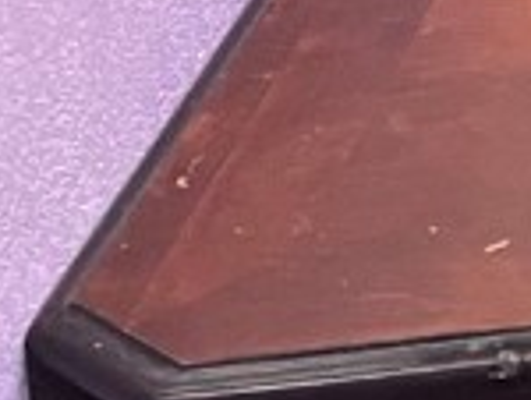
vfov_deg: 7.7
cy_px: -662
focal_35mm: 177
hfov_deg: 8.7
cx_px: 1731
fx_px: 2719
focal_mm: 5.7
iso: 400
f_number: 1.5
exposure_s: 1/60
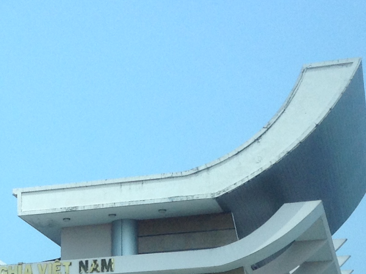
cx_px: -27
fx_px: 1130
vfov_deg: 13.3
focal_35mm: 107
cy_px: 369
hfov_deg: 17.8
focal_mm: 3.3
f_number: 2.4
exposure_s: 1/762
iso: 25
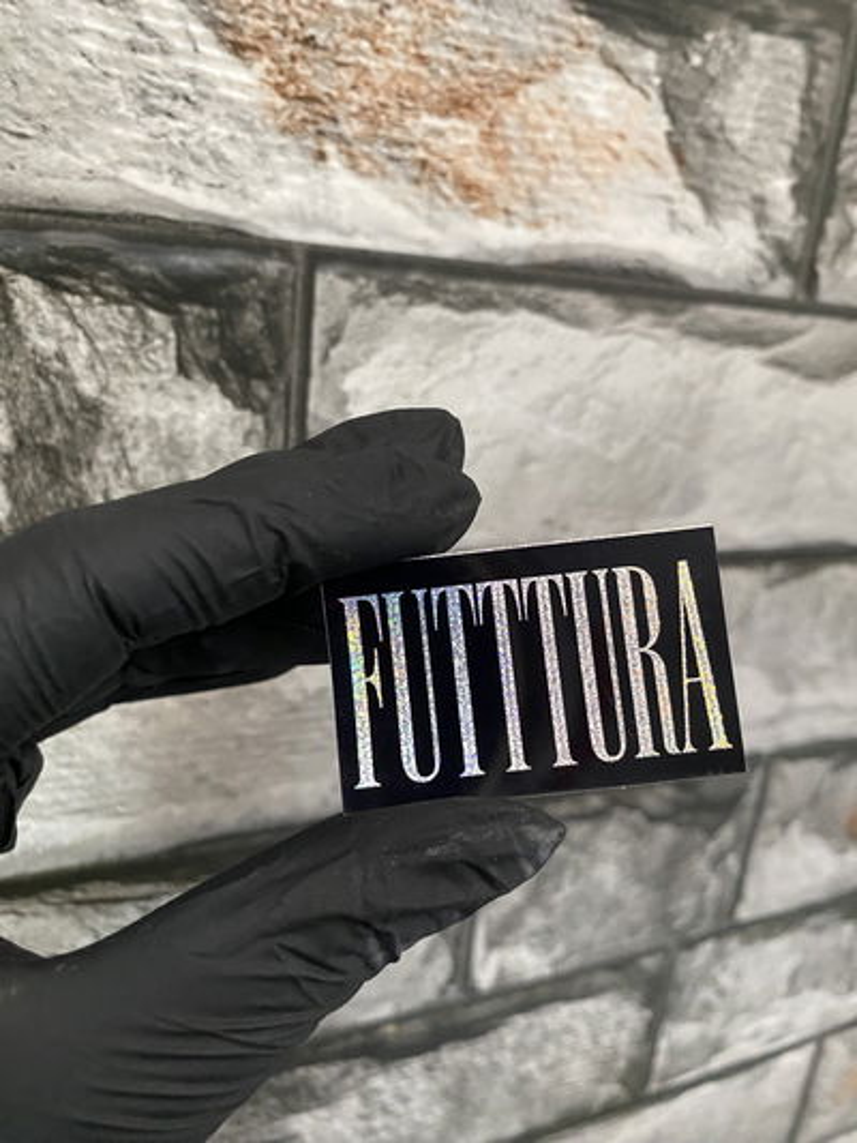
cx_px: 428
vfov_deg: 69.4
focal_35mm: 25
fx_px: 825
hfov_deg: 54.9
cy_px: 572
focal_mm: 4.25
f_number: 1.8
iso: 400
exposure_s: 1/60
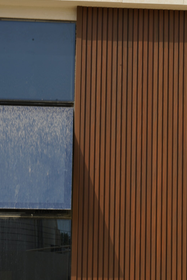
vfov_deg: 17.6
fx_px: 904
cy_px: 164
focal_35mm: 116
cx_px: 154
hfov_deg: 11.8
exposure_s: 1/50
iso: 100
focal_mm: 70
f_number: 20
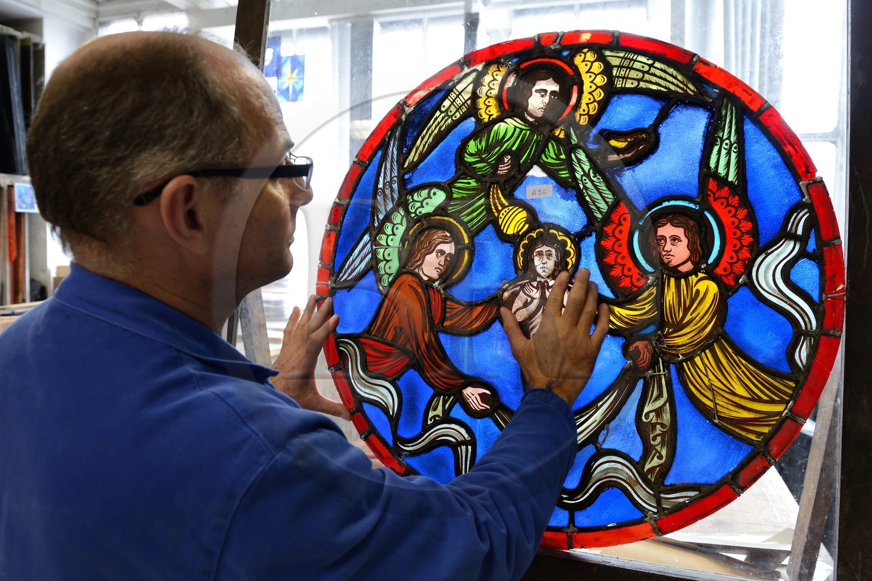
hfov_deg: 73.8
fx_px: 581
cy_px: 290
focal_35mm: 24
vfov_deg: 53.1
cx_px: 436
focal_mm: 24
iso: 800
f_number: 5.6
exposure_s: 1/25
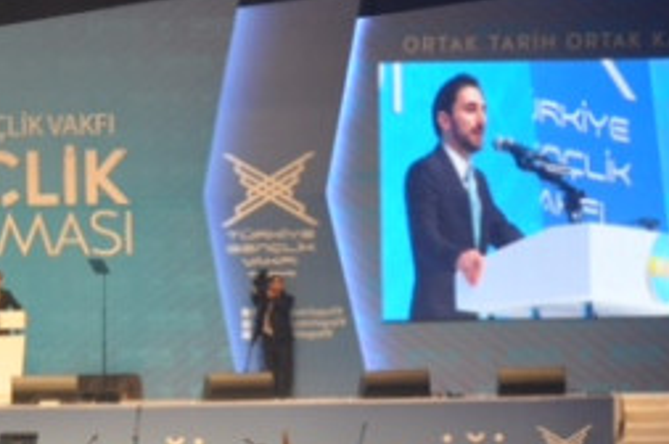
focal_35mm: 202
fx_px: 3753
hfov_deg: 10.1
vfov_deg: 6.8
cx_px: 16
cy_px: 316
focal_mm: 55
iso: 800
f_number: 5.6
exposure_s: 1/50
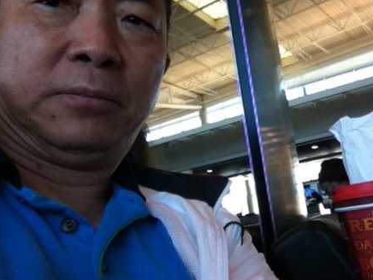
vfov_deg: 30.9
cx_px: 234
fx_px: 507
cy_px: 132
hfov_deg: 40.1
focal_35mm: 47
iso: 125
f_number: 2.4
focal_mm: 3.85
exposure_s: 1/130
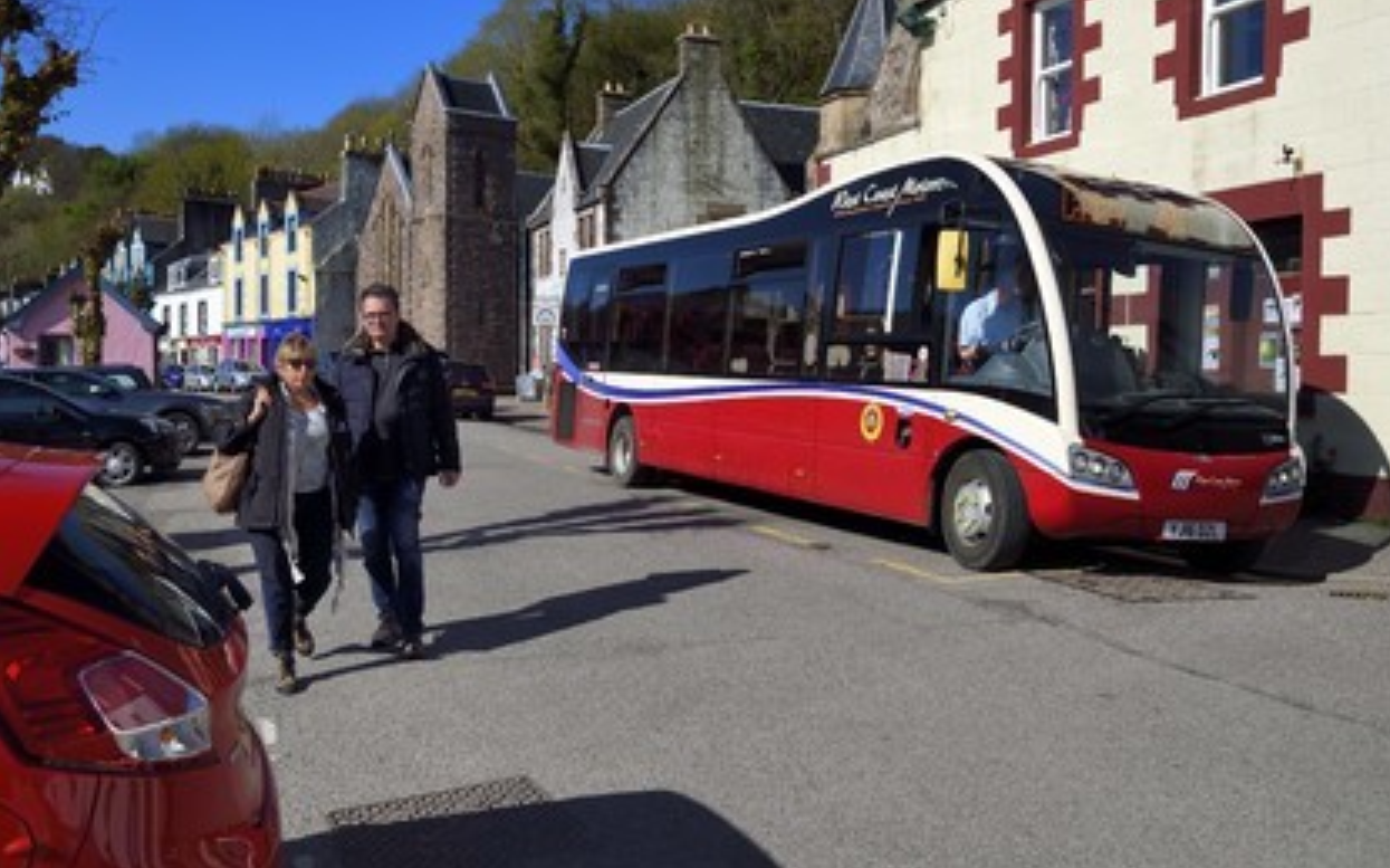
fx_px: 1250
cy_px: 406
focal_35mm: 33
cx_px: 700
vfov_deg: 38.3
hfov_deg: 58.2
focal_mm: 32
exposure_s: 1/250
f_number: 18
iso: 200
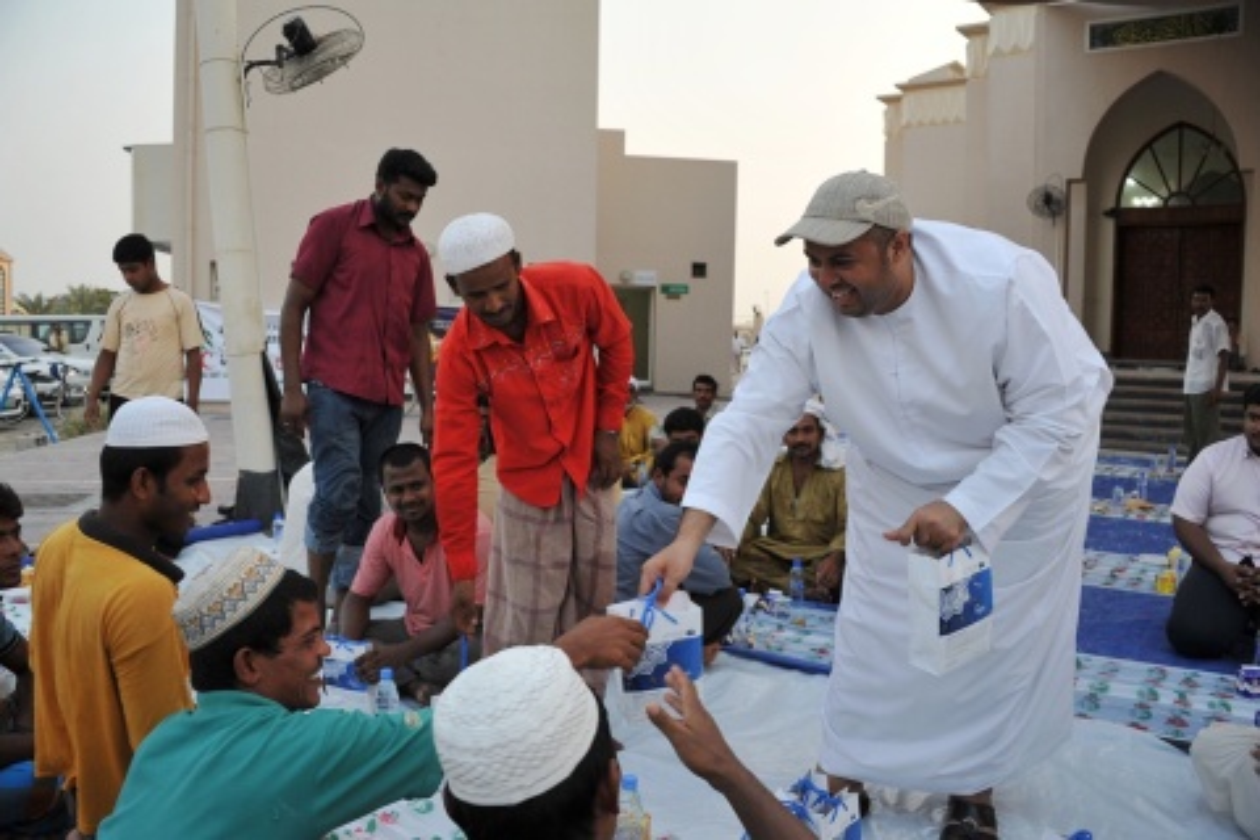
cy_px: 420
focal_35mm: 28
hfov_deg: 65.5
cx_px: 630
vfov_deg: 46.4
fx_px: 980
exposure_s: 1/125
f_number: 5
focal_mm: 28
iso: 500
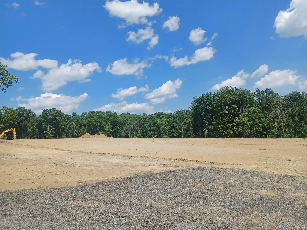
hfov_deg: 69.4
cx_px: 154
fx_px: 222
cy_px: 115
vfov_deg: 54.9
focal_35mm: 25
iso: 32
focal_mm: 4.6
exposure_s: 1/508
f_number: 1.8
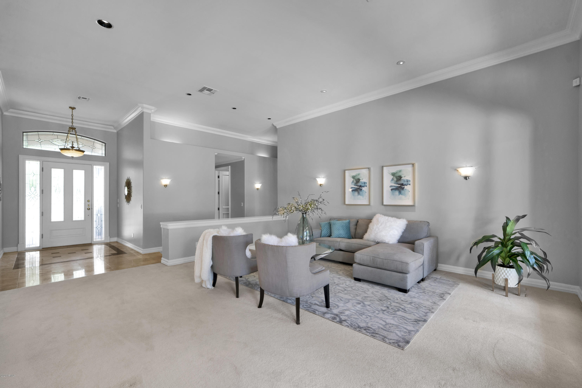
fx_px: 226
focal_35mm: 14
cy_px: 194
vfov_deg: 81.2
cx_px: 291
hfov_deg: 104.2
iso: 320
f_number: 5.6
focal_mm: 14
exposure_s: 1/20
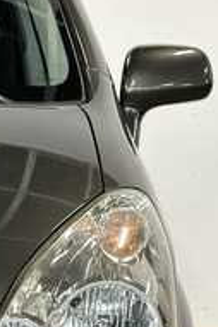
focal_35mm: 170
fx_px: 1547
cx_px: -38
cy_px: 380
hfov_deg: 8.0
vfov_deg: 11.9
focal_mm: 6.86
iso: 160
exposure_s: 1/50
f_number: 1.8
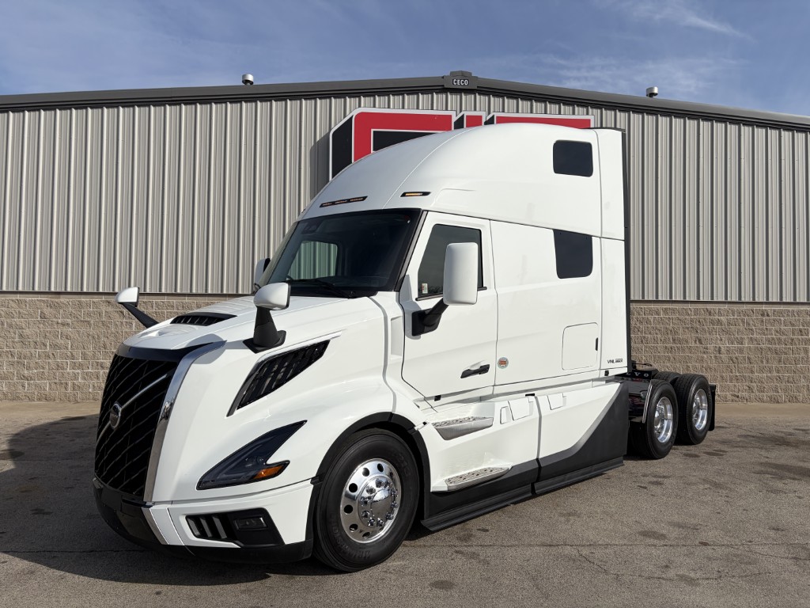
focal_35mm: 26
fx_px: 608
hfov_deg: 67.3
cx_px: 405
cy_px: 304
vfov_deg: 53.1
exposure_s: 1/8850
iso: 50
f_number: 1.6
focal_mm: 5.96
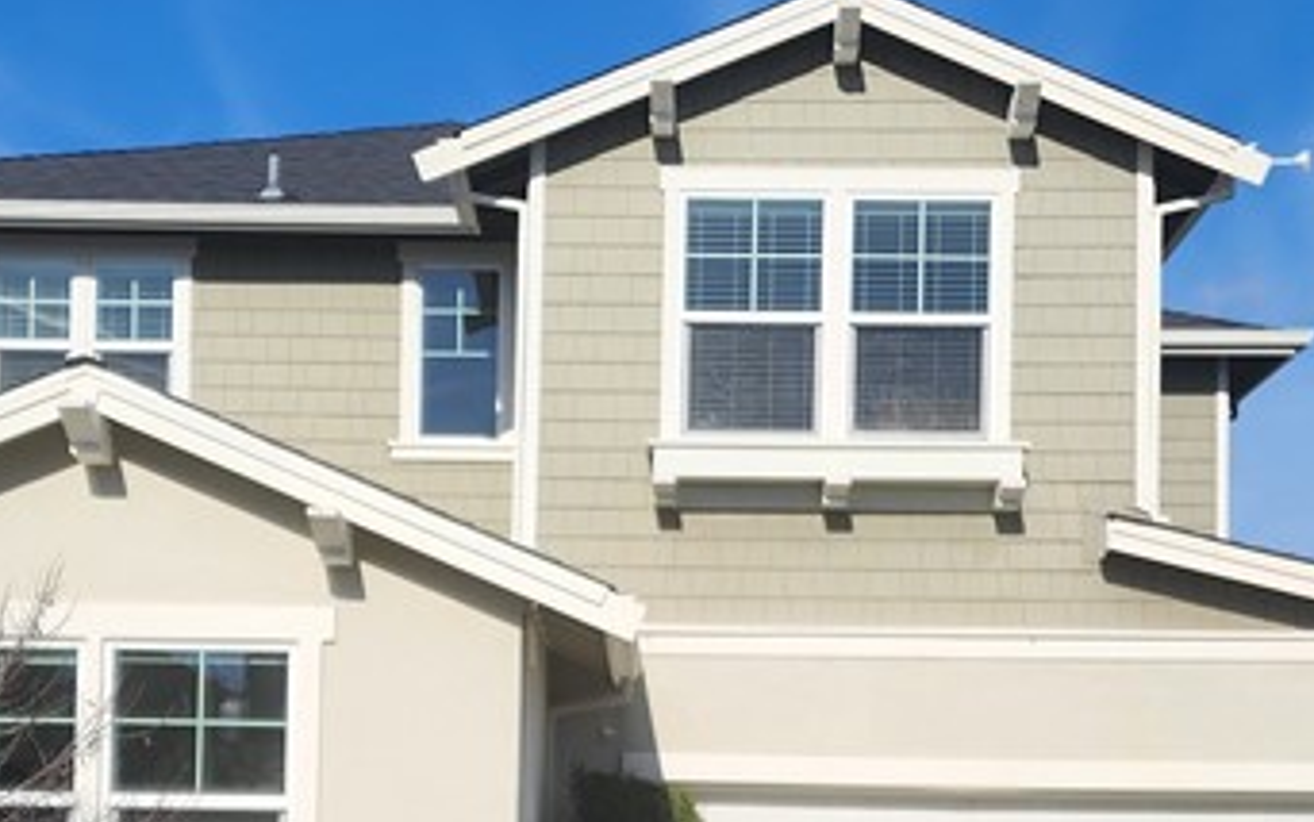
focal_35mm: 73
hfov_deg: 28.1
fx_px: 2615
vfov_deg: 17.7
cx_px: 526
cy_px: 707
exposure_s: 1/2169
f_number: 1.8
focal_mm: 6.4
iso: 12
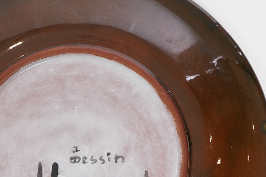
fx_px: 739
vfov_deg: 13.6
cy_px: 162
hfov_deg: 20.4
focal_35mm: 100
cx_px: 101
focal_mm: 36
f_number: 5
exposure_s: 1/60
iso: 800
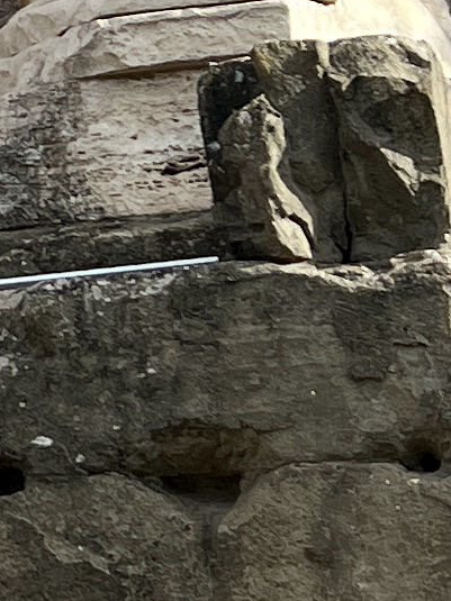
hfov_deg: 6.7
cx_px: -1016
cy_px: -124
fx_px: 3406
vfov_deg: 9.9
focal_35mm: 196
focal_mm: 5.7
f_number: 1.5
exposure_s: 1/2513
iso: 50
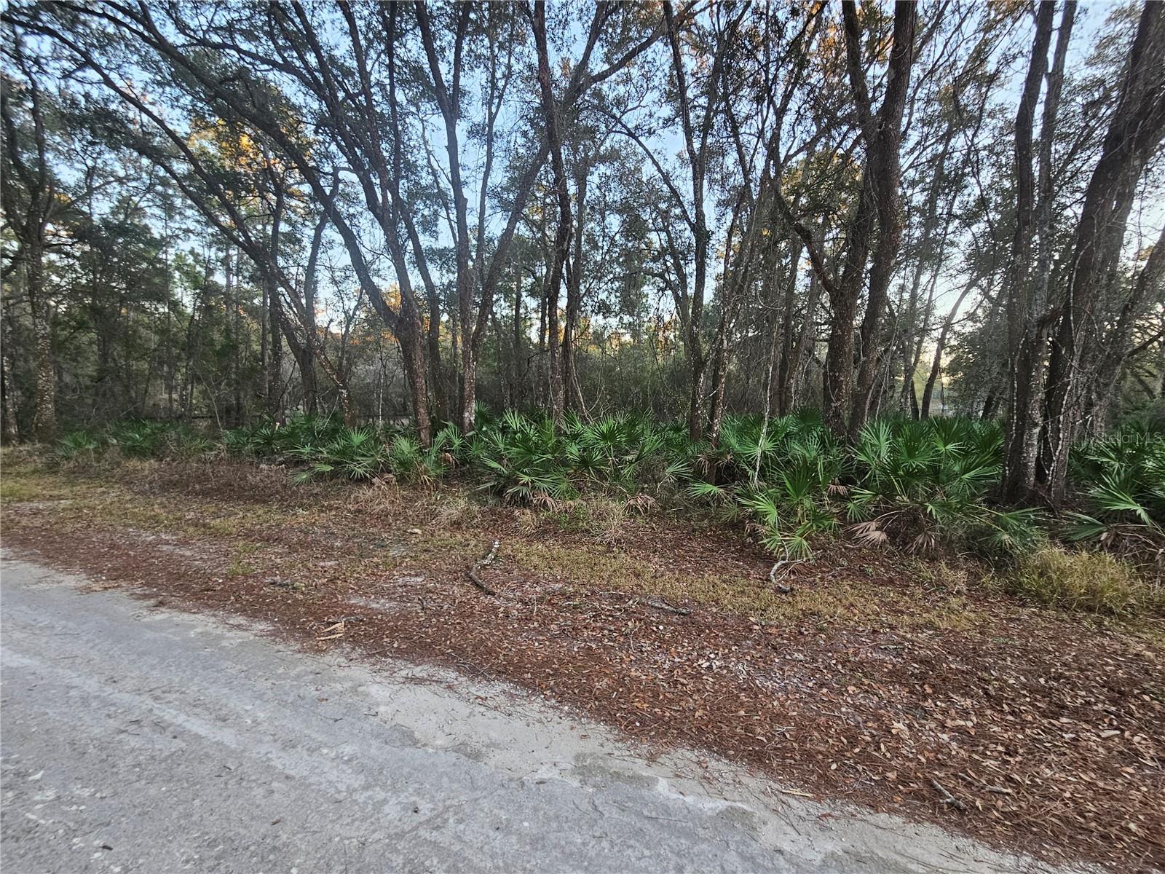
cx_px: 582
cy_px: 437
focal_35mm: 13
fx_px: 438
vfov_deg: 89.9
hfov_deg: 106.2
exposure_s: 1/60
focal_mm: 2.2
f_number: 2.2
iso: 125
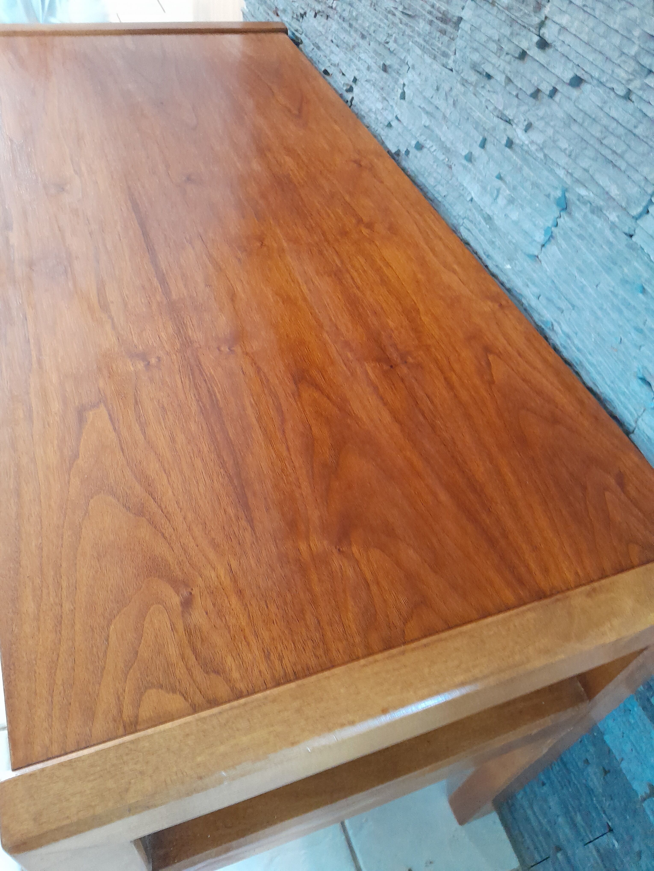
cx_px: 327
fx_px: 655
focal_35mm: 26
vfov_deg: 67.3
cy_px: 436
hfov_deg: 53.1
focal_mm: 3.98
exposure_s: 1/20
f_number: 1.8
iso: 800
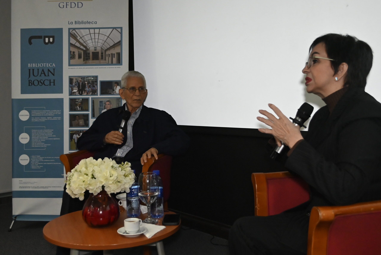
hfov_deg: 49.5
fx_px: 413
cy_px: 128
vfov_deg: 34.3
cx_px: 190
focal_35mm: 39
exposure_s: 1/60
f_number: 4.2
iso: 3600
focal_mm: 26
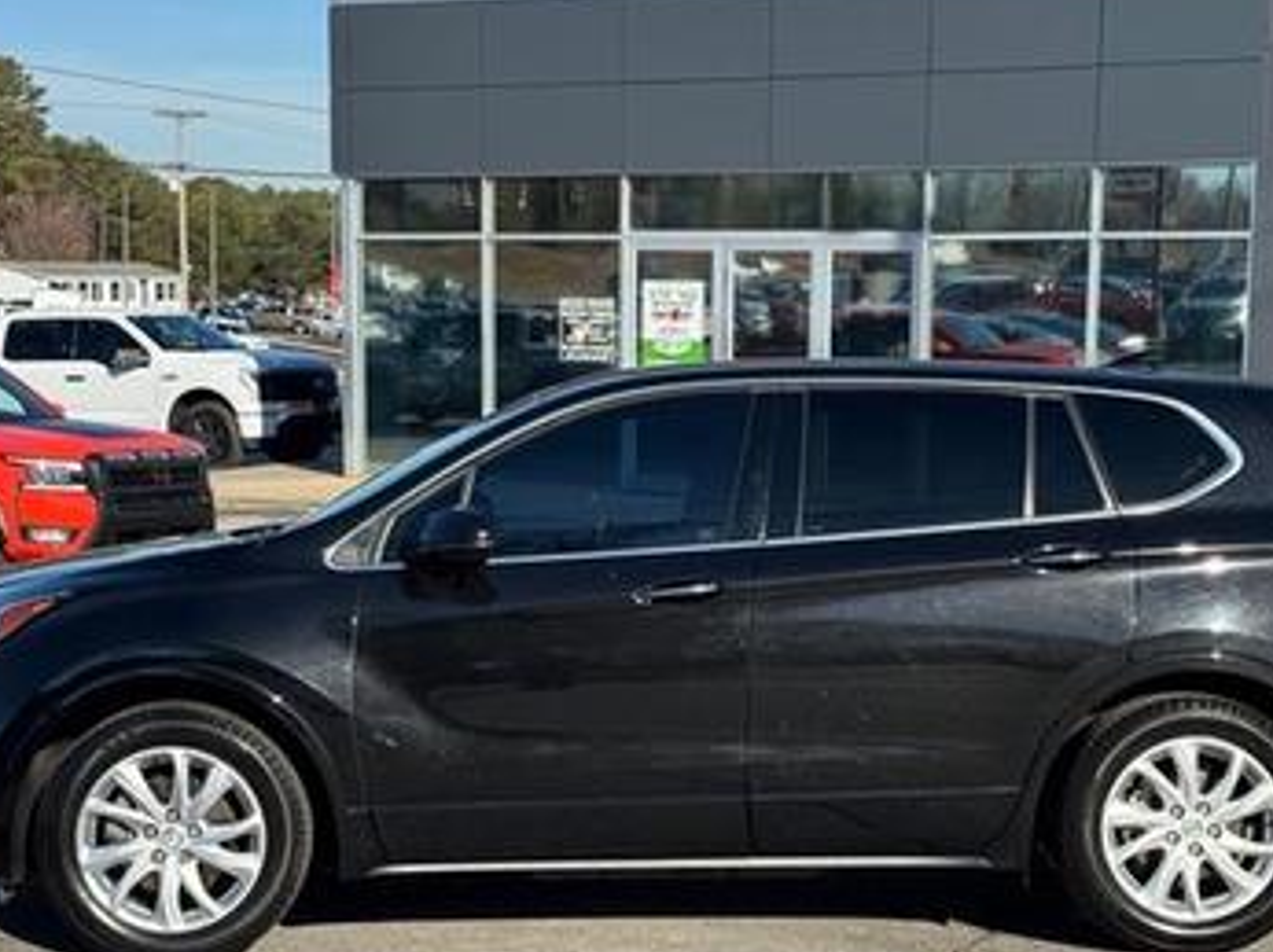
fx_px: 2572
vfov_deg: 20.9
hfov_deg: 27.8
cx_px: 636
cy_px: 651
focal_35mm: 70
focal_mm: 6.76
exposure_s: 1/2833
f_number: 1.78
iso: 64
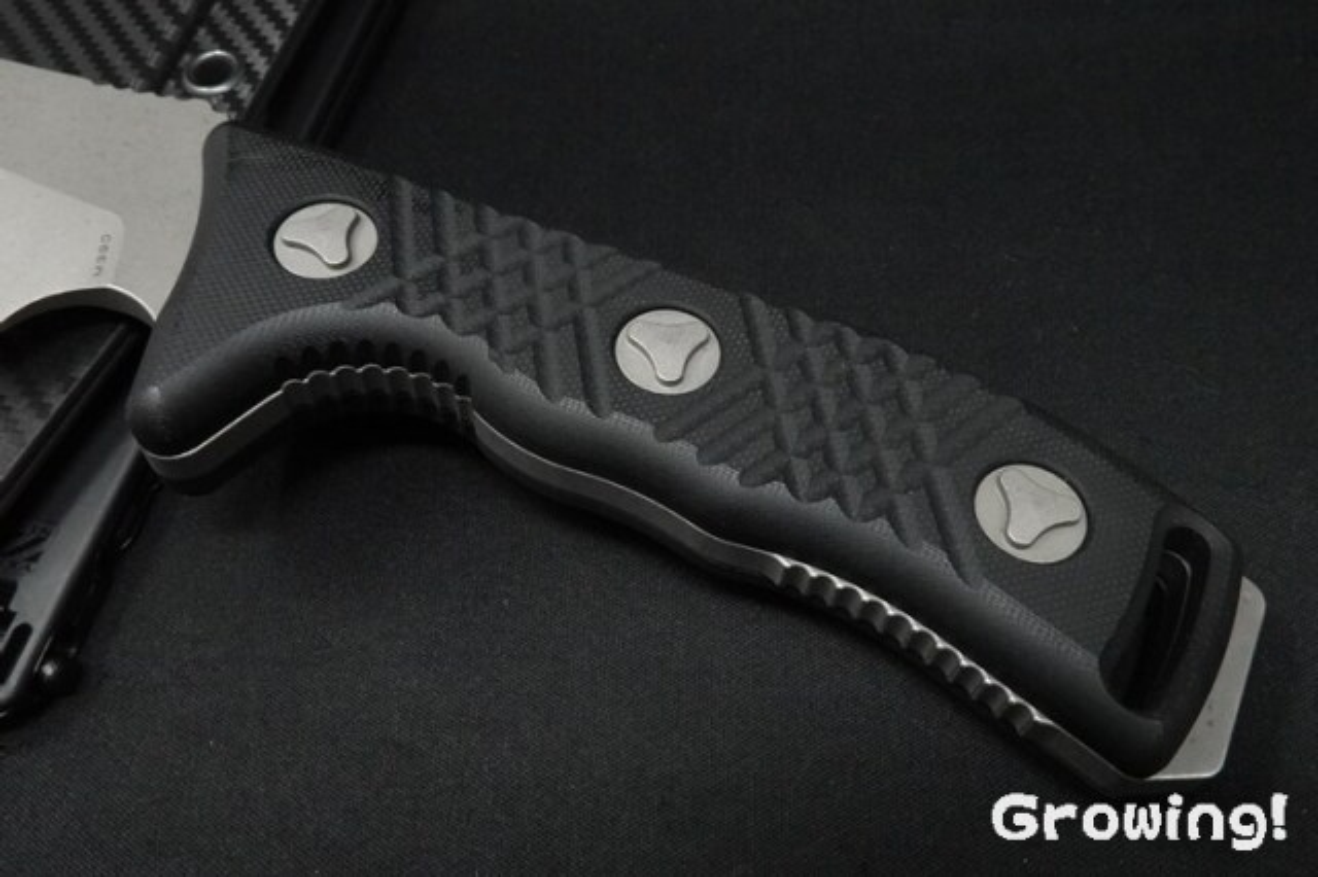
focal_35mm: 32
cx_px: 659
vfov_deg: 41.1
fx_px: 1171
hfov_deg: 58.7
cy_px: 438
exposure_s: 1/40
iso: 2000
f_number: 11
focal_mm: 11.76
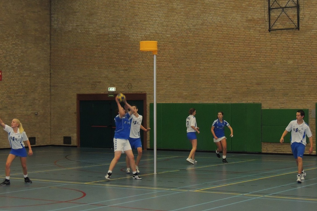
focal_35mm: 89
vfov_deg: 15.4
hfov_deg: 22.9
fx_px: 784
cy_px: 100
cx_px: 158
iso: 800
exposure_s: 1/60
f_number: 4
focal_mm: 15.1
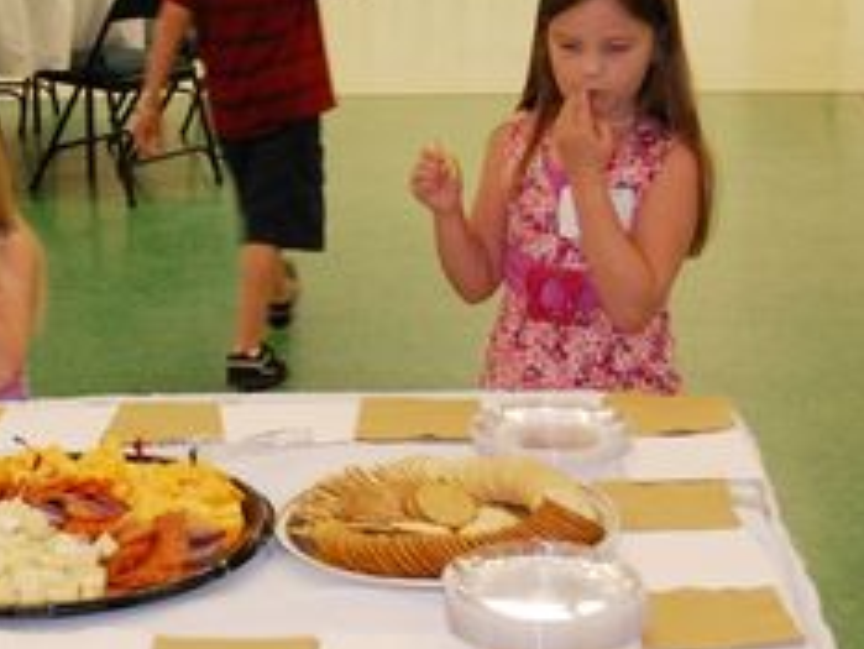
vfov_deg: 17.6
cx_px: 256
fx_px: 2098
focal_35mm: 84
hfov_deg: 23.1
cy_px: 297
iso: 1600
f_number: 9
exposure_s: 1/25
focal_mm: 34
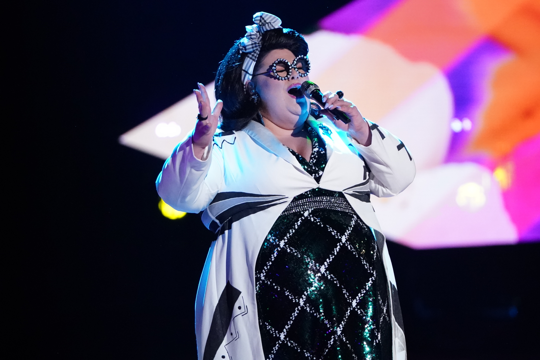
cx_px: 270
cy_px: 180
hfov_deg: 4.9
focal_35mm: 420
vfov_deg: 3.3
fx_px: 6300
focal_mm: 280
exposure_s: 1/320
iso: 8000
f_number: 4
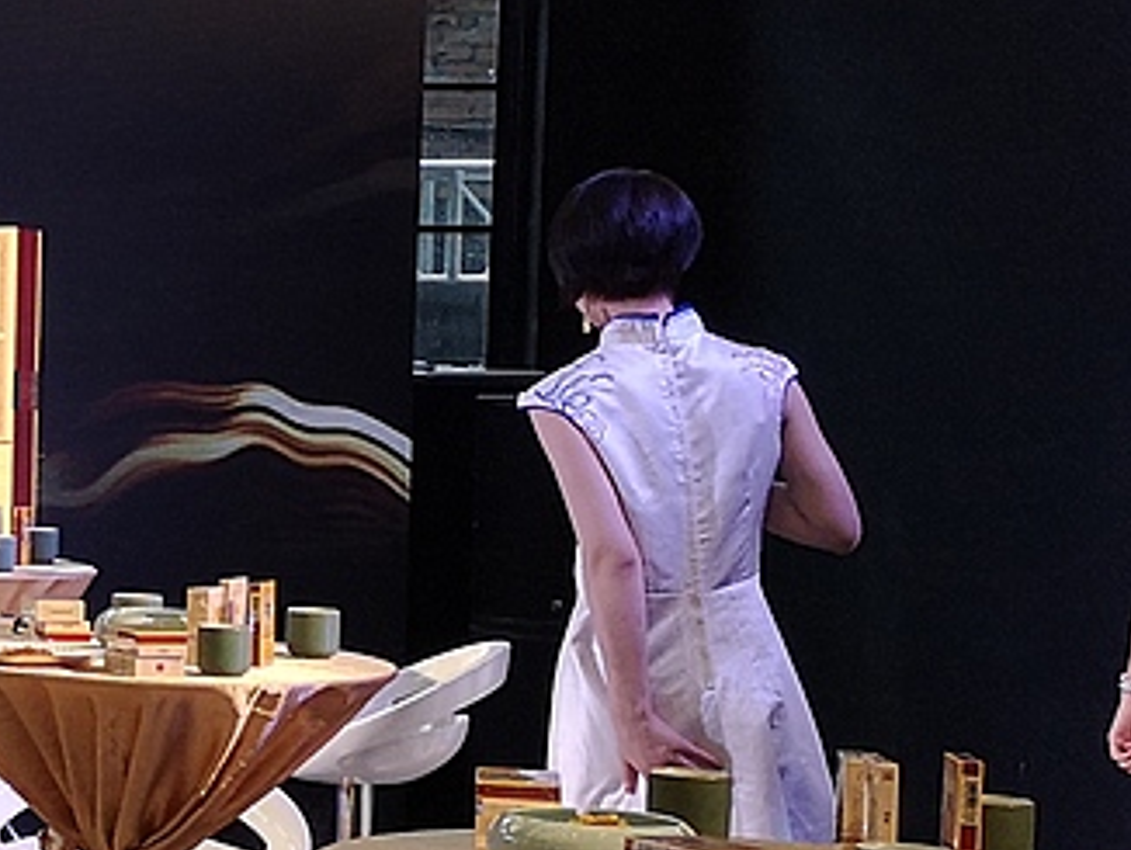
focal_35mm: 106
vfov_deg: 14.0
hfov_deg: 15.4
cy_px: 510
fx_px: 3466
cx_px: -1027
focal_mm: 3.95
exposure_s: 1/100
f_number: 1.8
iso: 100
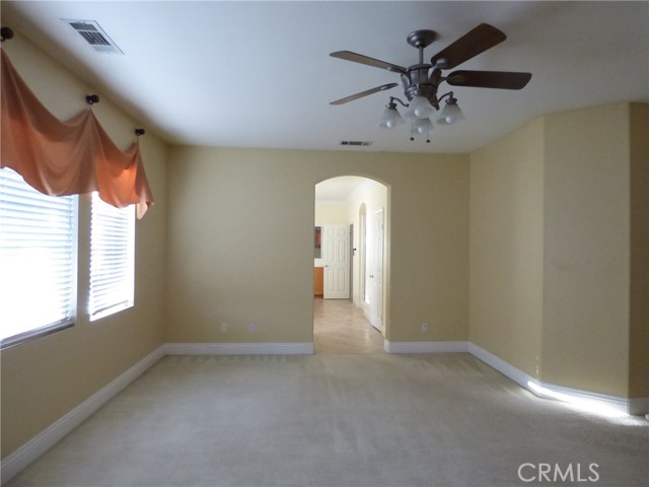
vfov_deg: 66.0
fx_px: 375
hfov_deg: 81.7
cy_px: 244
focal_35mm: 20
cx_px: 324
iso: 800
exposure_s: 1/60
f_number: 2.8
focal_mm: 3.58
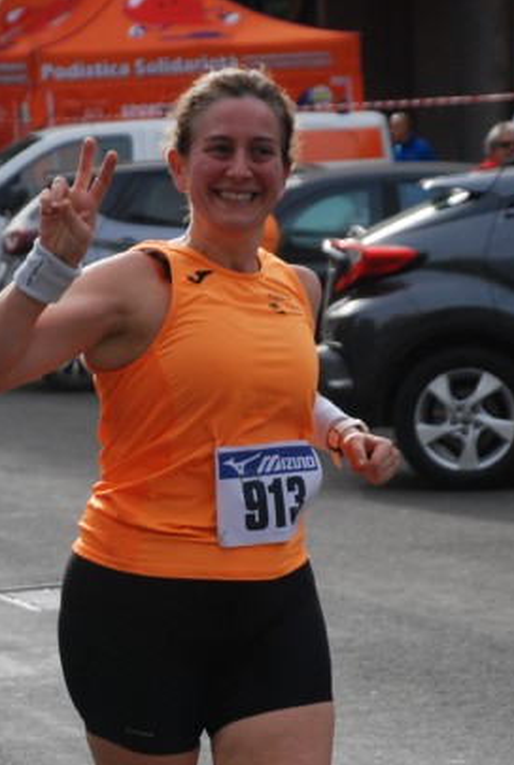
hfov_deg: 7.3
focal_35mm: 189
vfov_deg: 10.9
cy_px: 518
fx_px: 4021
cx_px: 286
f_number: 5.6
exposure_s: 1/1250
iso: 1000
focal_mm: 85
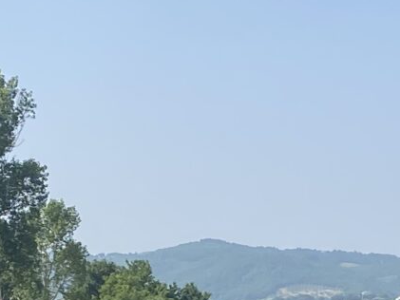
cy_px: 556
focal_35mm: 158
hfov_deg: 12.5
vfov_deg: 9.0
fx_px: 1826
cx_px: 211
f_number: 1.8
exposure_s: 1/2513
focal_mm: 4.25
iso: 32
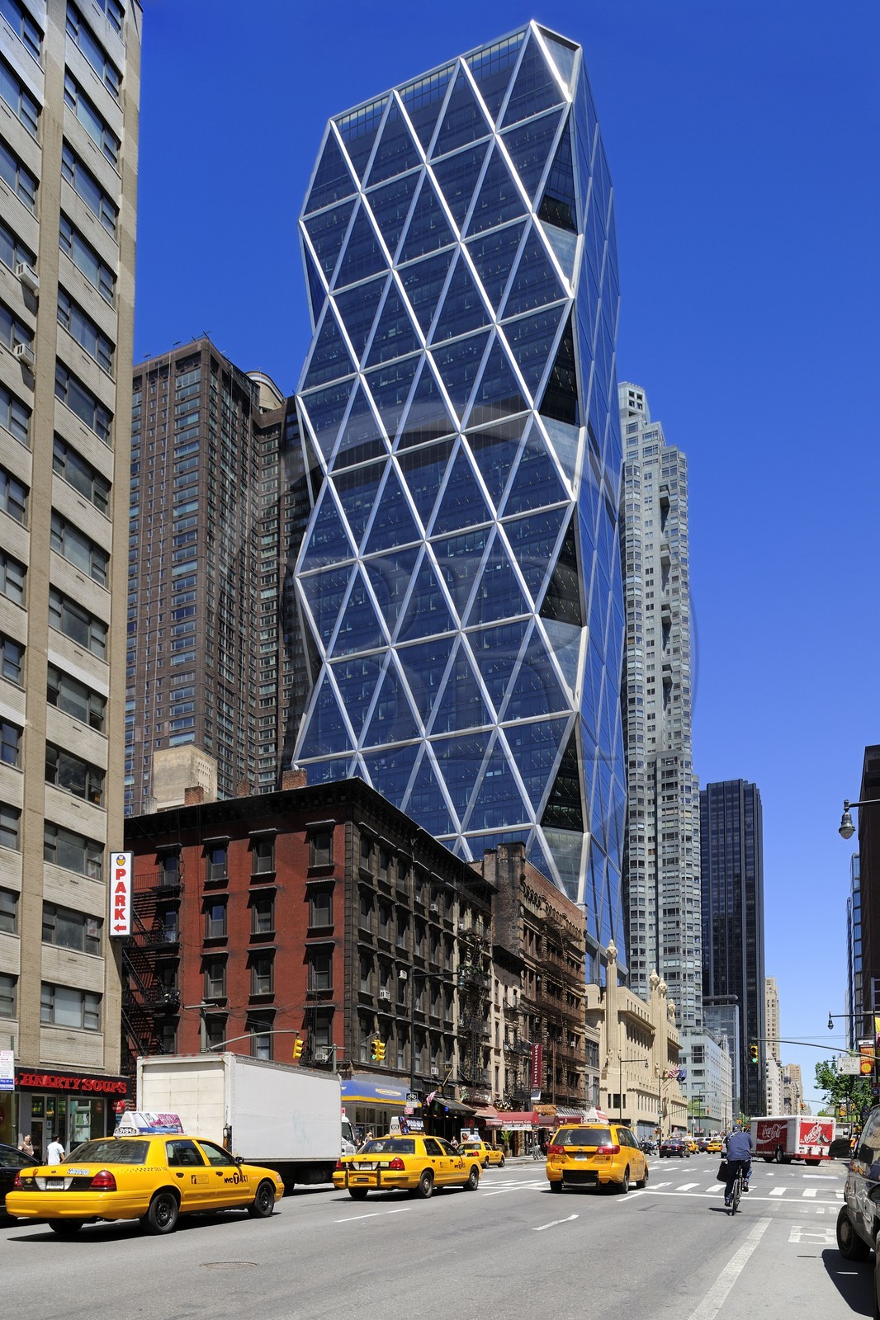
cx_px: 440
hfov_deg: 53.1
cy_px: 660
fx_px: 880
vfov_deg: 73.8
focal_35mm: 24
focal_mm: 24
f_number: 11
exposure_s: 1/200
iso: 200
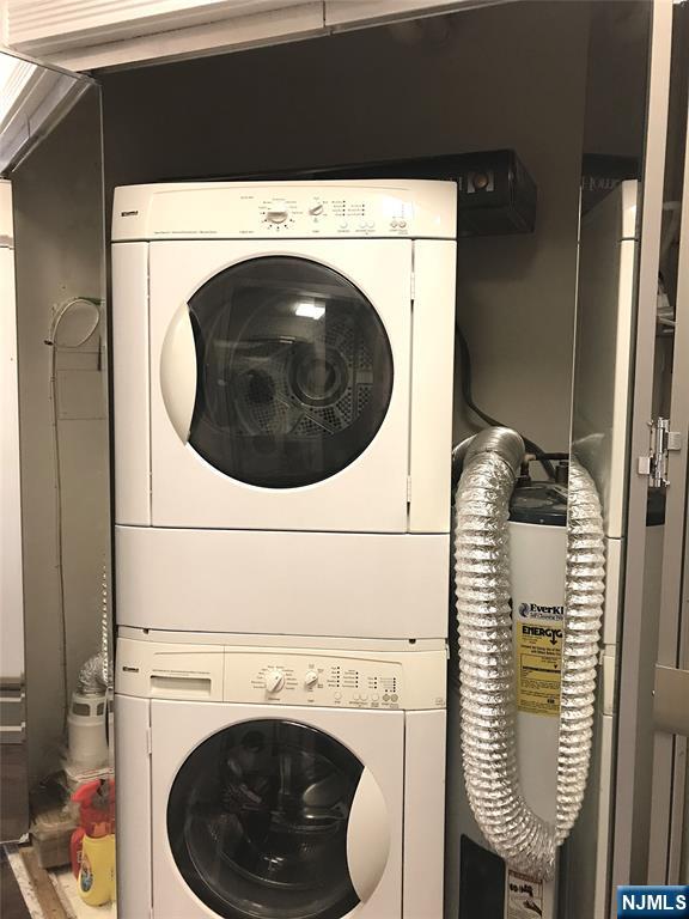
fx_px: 743
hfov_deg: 49.7
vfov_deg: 63.4
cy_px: 460
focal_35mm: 28
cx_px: 344
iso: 50
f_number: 1.8
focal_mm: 3.99
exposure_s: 1/15
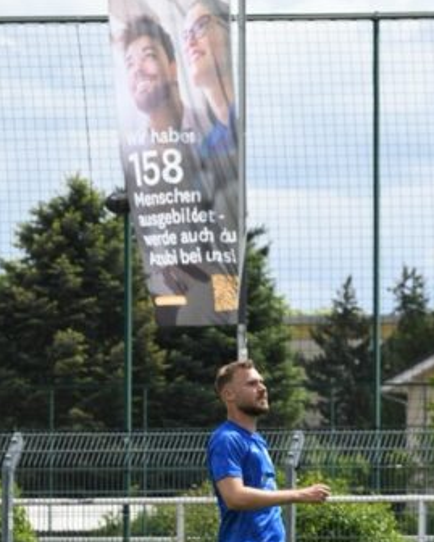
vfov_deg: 4.2
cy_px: 334
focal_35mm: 457
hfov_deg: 3.4
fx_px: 7334
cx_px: 821
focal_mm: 160
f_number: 10
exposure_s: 1/2000
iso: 1250
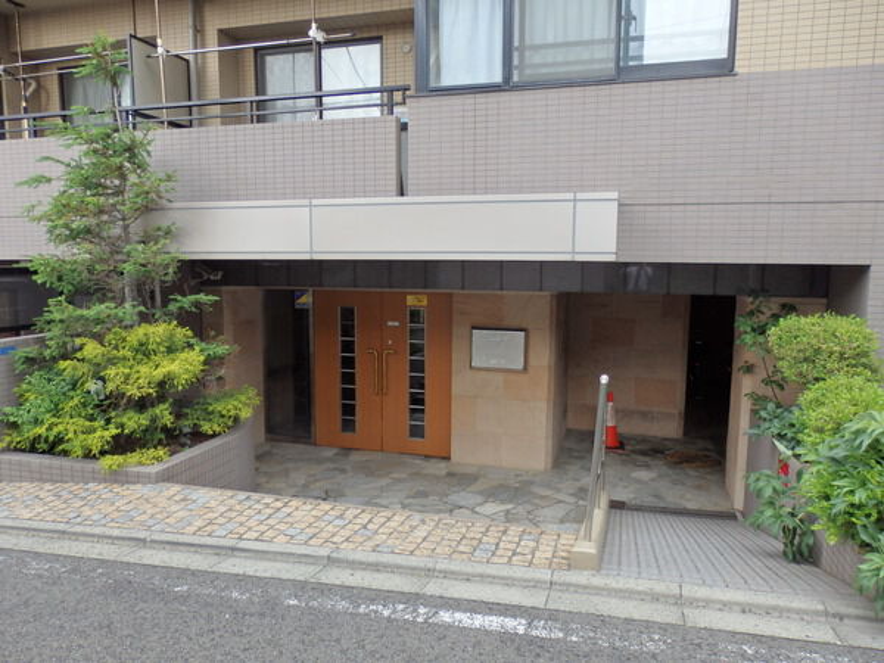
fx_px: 638
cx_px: 442
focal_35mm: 25
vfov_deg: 54.9
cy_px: 332
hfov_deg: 69.4
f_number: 3
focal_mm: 4.5
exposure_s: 1/125
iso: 100
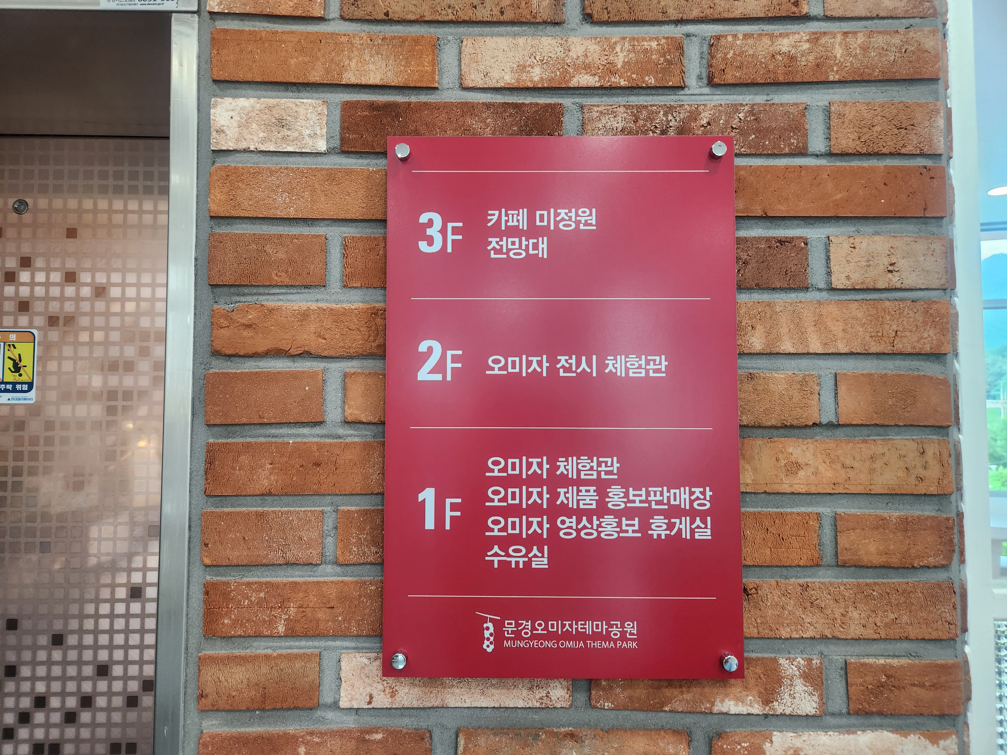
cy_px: 378
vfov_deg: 58.9
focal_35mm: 23
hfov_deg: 73.9
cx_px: 504
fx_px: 669
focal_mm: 5.4
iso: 160
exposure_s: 1/120
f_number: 1.8
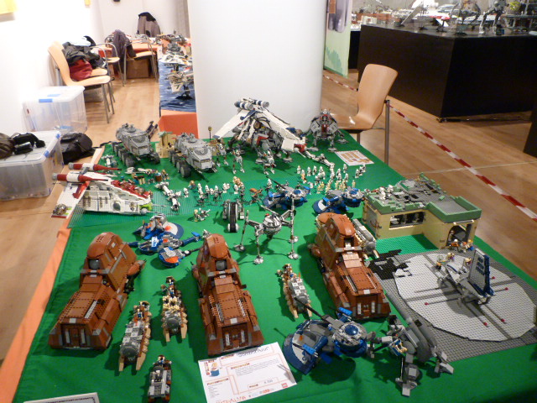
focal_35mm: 25
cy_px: 202
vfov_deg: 54.9
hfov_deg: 69.4
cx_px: 268
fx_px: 388
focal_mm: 4.5
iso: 400
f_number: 2.8
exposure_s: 1/13
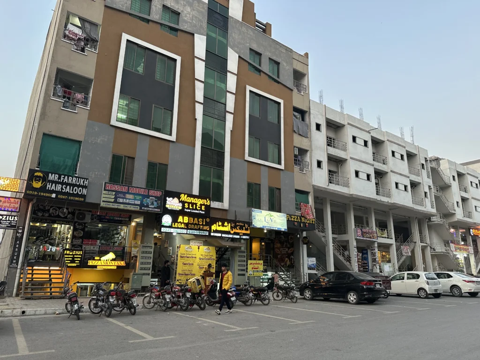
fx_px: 333
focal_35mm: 24
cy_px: 180
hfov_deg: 71.6
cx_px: 240
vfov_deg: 56.8
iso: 200
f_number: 1.78
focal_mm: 6.86
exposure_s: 1/100
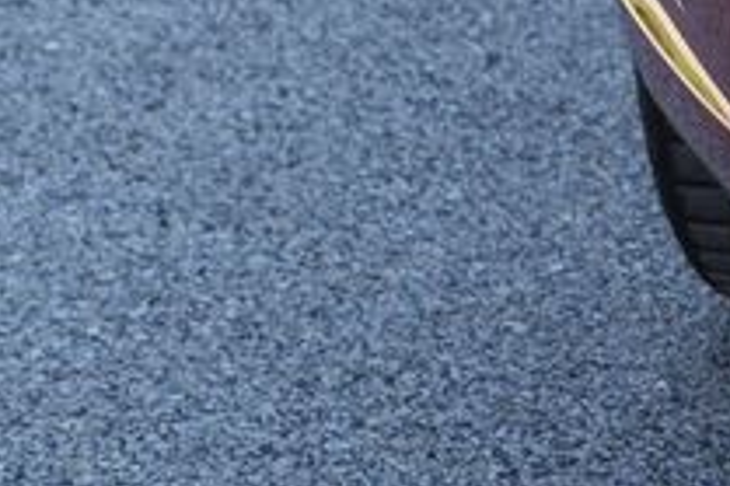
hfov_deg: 5.2
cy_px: -719
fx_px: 7760
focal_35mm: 383
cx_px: 2005
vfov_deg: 3.5
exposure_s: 1/60
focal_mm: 50
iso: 100
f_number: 4
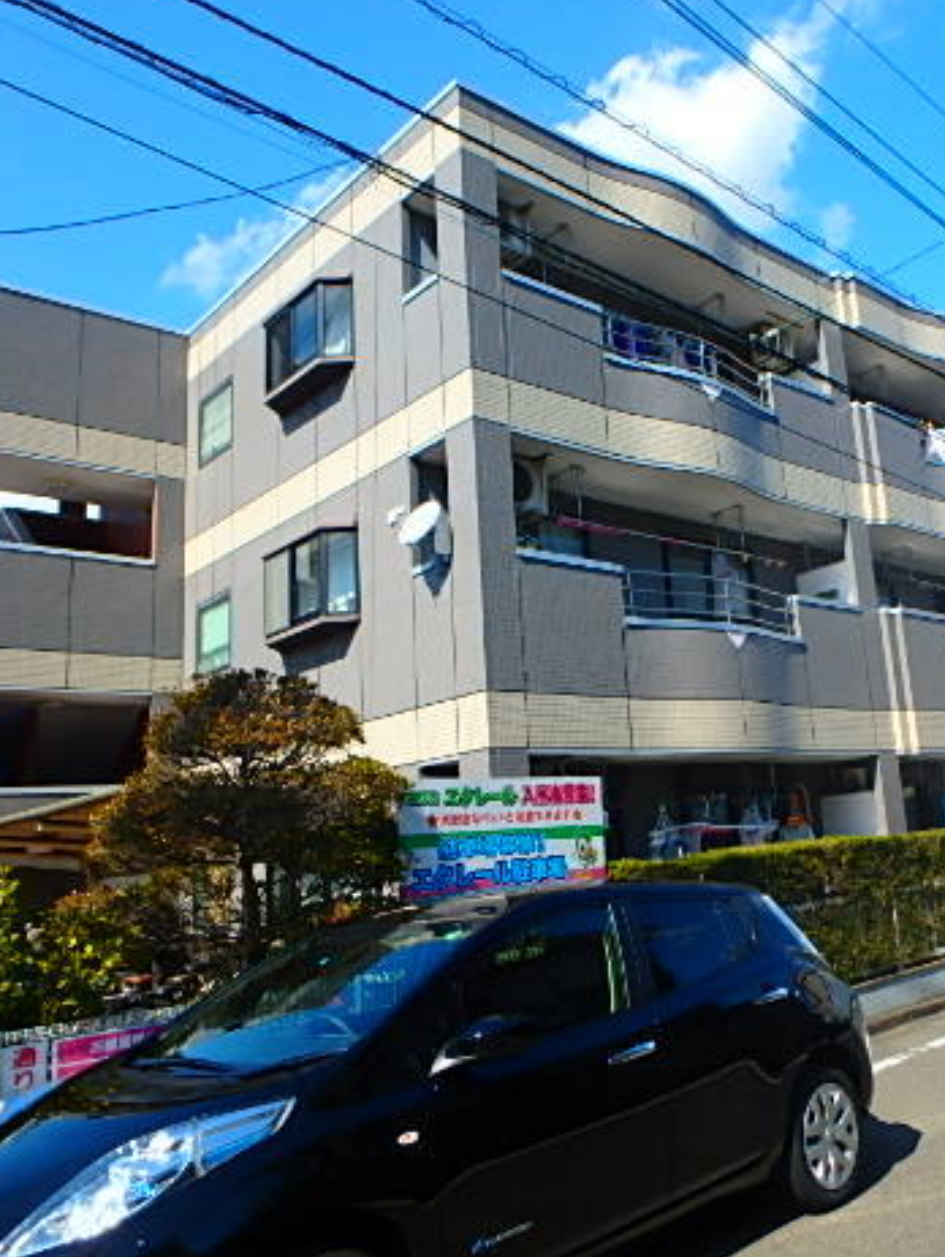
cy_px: 614
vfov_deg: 61.6
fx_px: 1054
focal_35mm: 29
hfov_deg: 47.5
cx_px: 630
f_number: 3.5
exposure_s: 1/800
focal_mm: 3.7
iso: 125
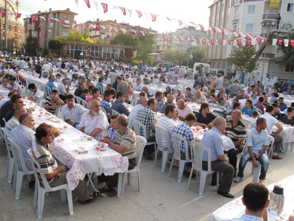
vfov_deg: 41.8
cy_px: 110
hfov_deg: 54.0
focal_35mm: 34
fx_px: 289
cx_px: 147
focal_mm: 6
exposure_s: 1/304
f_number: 2.8
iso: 80
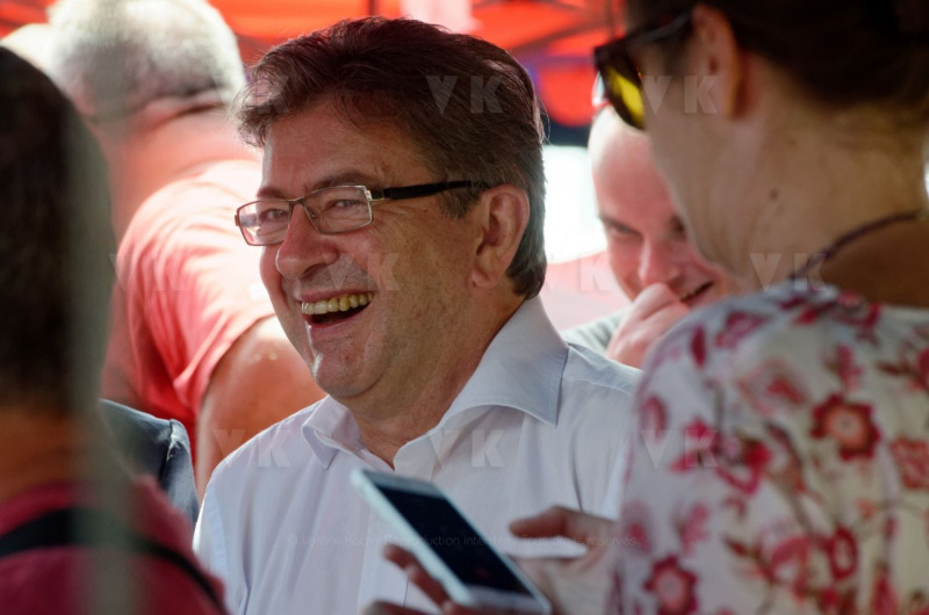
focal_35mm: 300
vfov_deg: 4.6
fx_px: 7726
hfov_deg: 6.9
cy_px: 308
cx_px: 464
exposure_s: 1/320
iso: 640
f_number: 8
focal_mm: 200
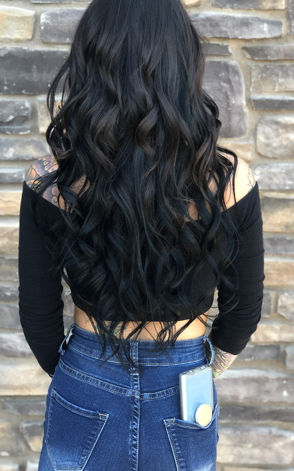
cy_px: 208
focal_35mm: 66
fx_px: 846
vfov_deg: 31.0
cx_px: 139
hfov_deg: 19.7
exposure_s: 1/60
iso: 40
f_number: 2.4
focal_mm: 6
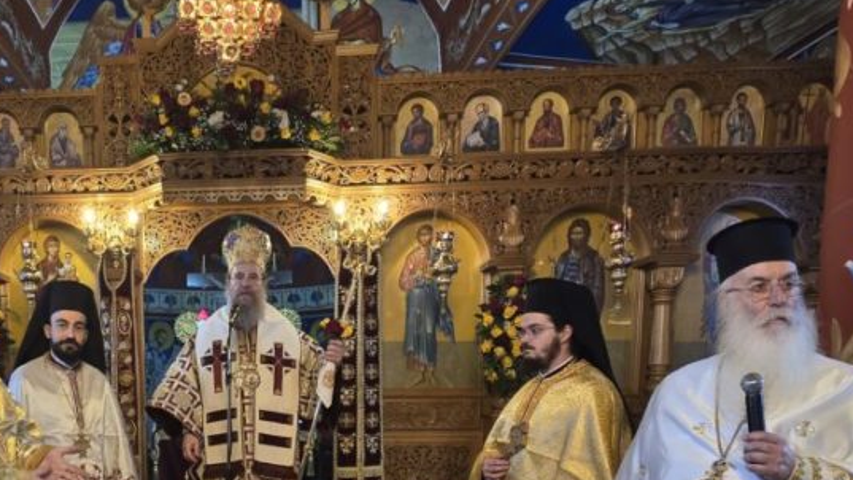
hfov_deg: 66.2
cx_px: 230
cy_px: 470
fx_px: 611
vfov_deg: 38.5
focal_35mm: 27
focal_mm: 2.2
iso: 200
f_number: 2.2
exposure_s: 1/50
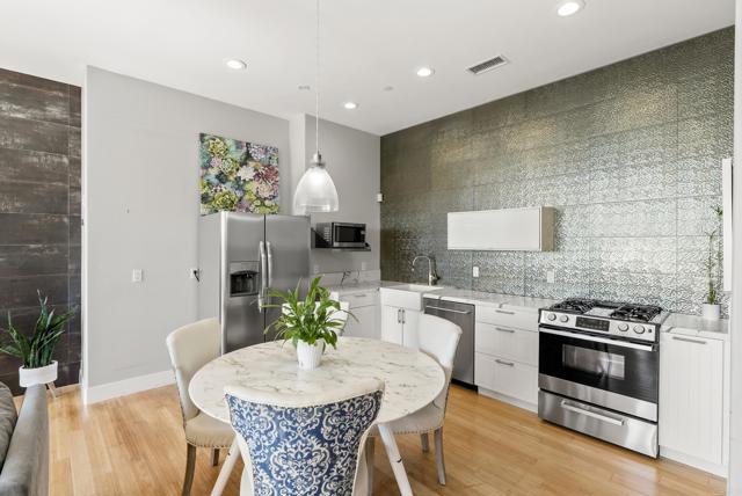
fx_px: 330
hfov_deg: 96.7
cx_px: 371
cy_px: 248
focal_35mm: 16
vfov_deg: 73.9
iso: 500
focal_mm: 16
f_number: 8
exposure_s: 1/30
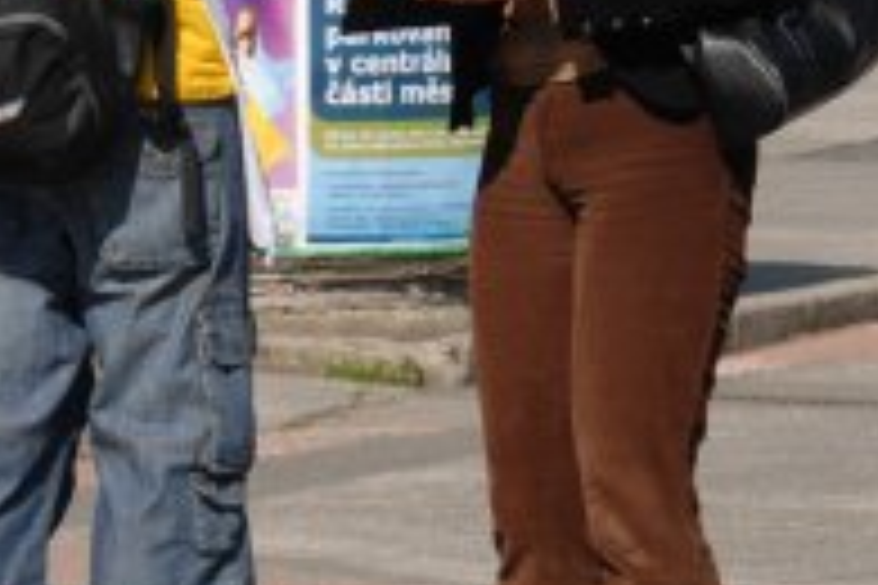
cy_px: 189
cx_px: 230
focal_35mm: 671
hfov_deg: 3.1
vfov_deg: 2.1
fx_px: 16352
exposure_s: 1/125
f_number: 14
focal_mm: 145
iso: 100
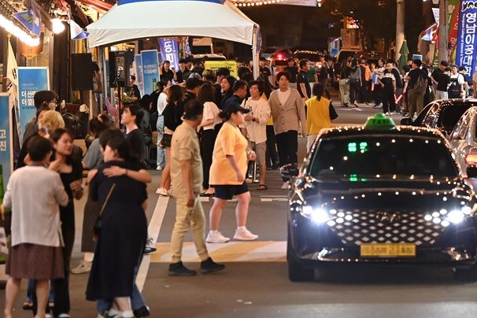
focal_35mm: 277
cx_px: 446
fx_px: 3670
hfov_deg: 7.4
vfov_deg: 5.0
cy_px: 23
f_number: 3.5
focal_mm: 140
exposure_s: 1/200
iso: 2000
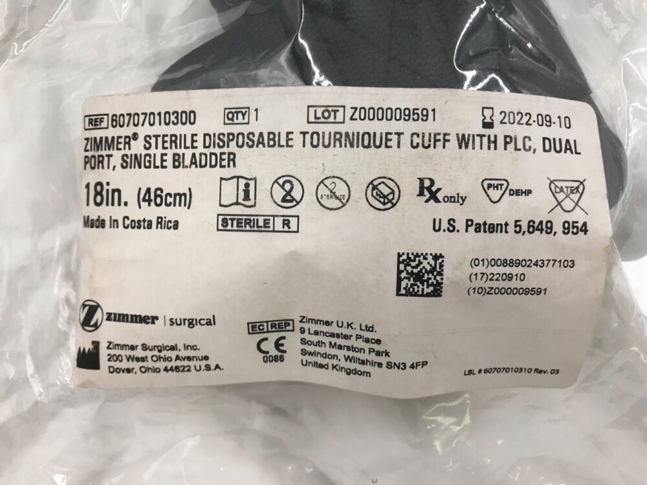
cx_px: 324
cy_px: 242
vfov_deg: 49.7
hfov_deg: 63.4
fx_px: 523
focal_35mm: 28
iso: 25
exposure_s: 1/30
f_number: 1.8
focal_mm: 3.99
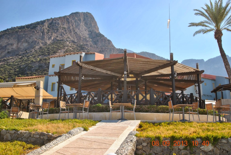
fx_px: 231
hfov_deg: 53.1
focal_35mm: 36
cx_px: 116
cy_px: 78
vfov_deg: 37.0
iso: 100
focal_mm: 24
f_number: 8
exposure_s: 1/200
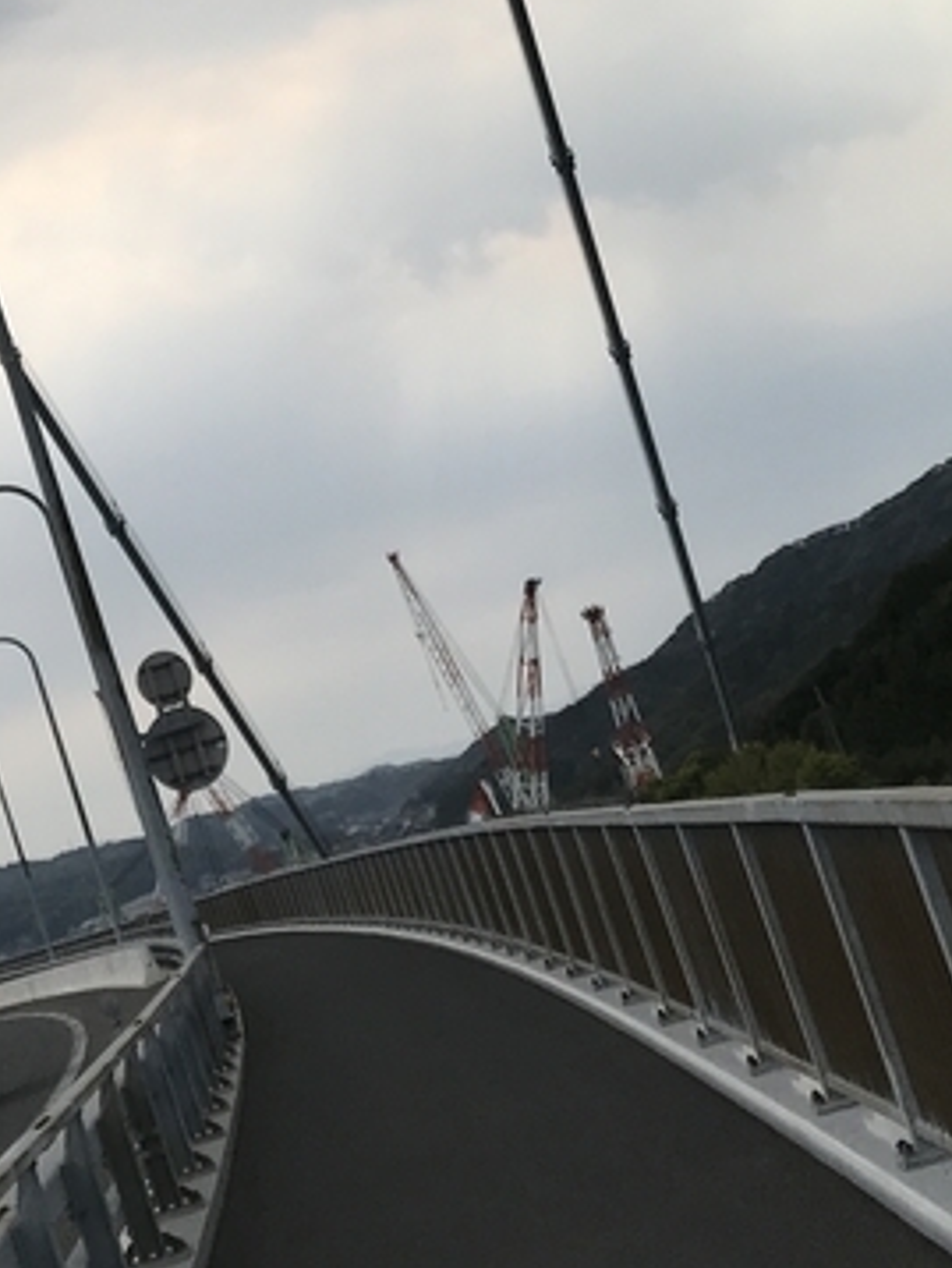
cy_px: 361
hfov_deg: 18.0
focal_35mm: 80
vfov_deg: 24.2
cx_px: 25
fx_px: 2930
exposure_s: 1/3195
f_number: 1.8
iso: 20
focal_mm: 3.99
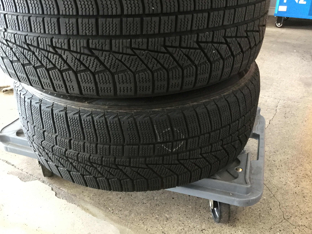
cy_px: 117
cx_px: 156
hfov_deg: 58.4
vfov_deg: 45.4
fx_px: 279
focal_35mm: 31
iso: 125
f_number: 2.4
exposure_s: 1/30
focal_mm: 3.3
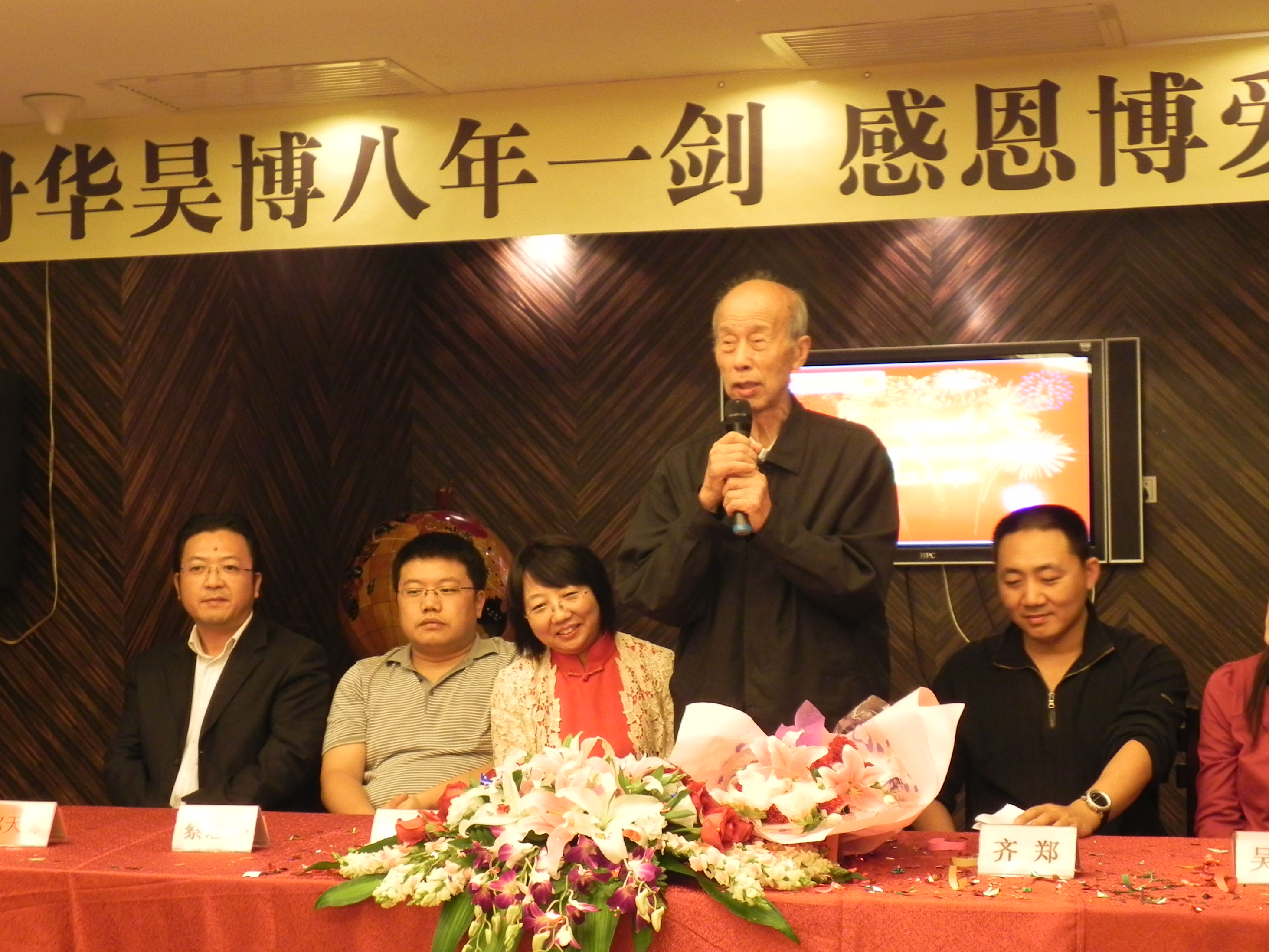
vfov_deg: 25.2
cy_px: 526
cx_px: 659
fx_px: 2126
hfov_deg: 33.2
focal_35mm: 58
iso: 400
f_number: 3.5
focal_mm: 9.2
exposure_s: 1/17.5
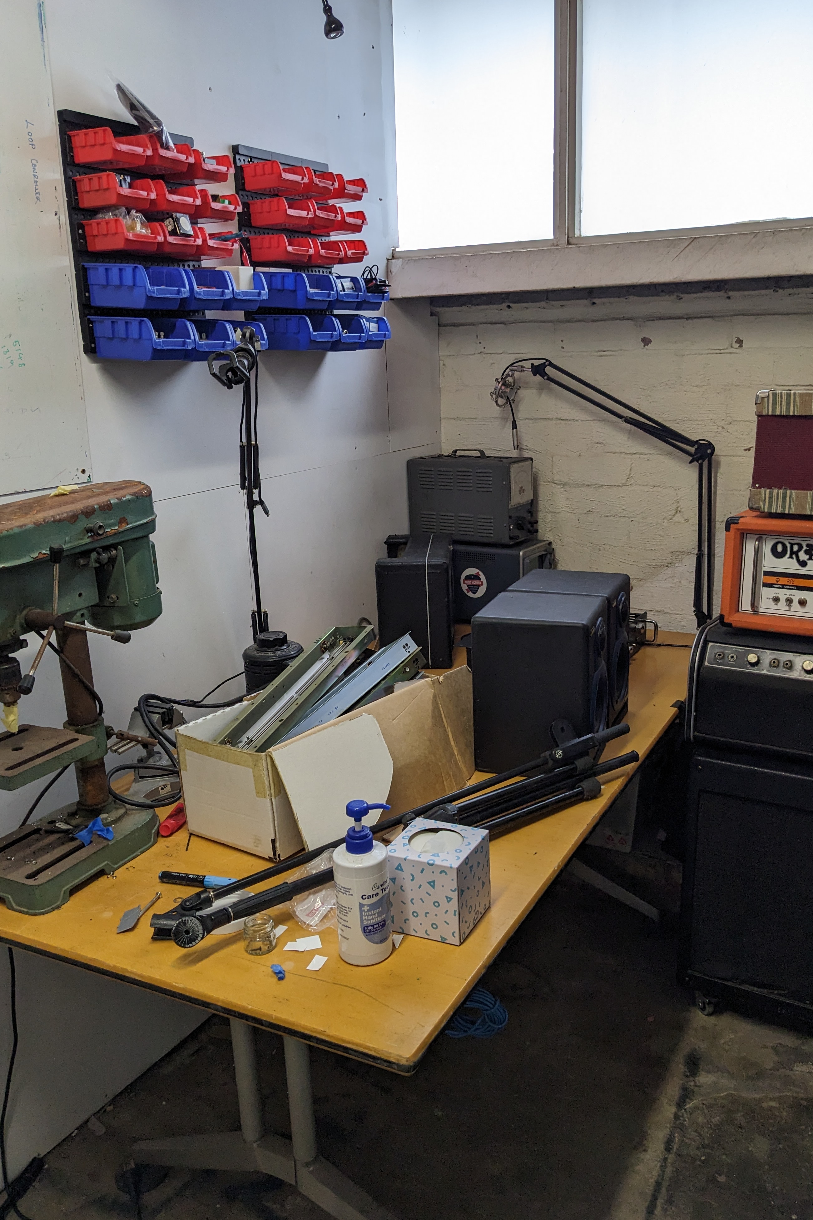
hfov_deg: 44.9
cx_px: 432
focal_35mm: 29
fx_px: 982
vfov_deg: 63.7
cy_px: 602
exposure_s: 1/99.9
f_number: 1.73
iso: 70
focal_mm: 4.38
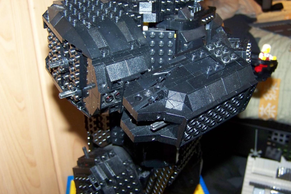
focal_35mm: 40
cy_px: 85
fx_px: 323
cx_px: 146
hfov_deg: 48.5
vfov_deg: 33.4
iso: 200
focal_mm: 6.3
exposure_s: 1/30
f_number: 2.8
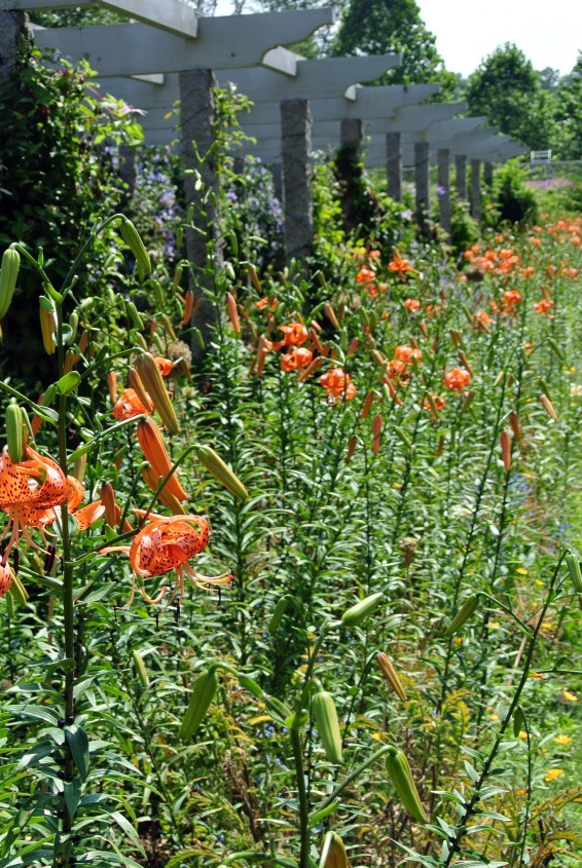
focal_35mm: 63
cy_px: 506
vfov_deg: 31.8
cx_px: 272
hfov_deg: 21.6
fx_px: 1523
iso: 100
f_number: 4.8
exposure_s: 1/400
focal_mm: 19.6
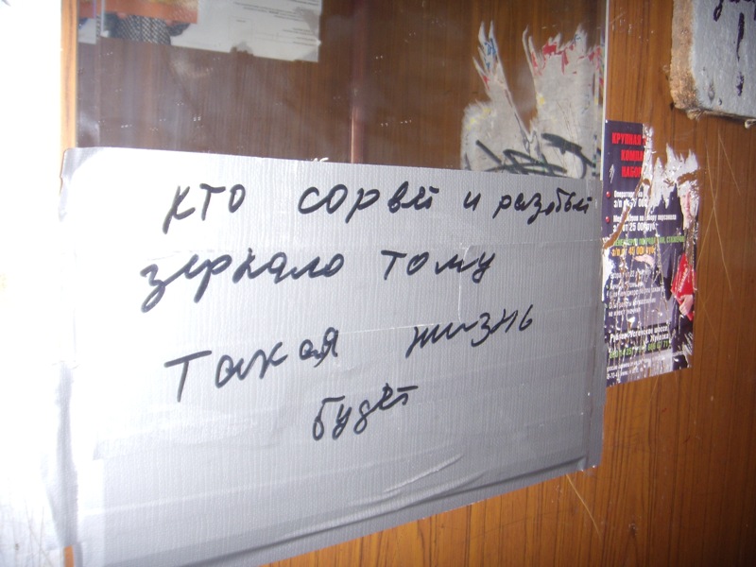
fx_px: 830
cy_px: 284
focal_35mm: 38
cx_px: 378
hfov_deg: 49.0
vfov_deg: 37.7
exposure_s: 1/60.2
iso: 64
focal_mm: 6.4
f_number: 3.5
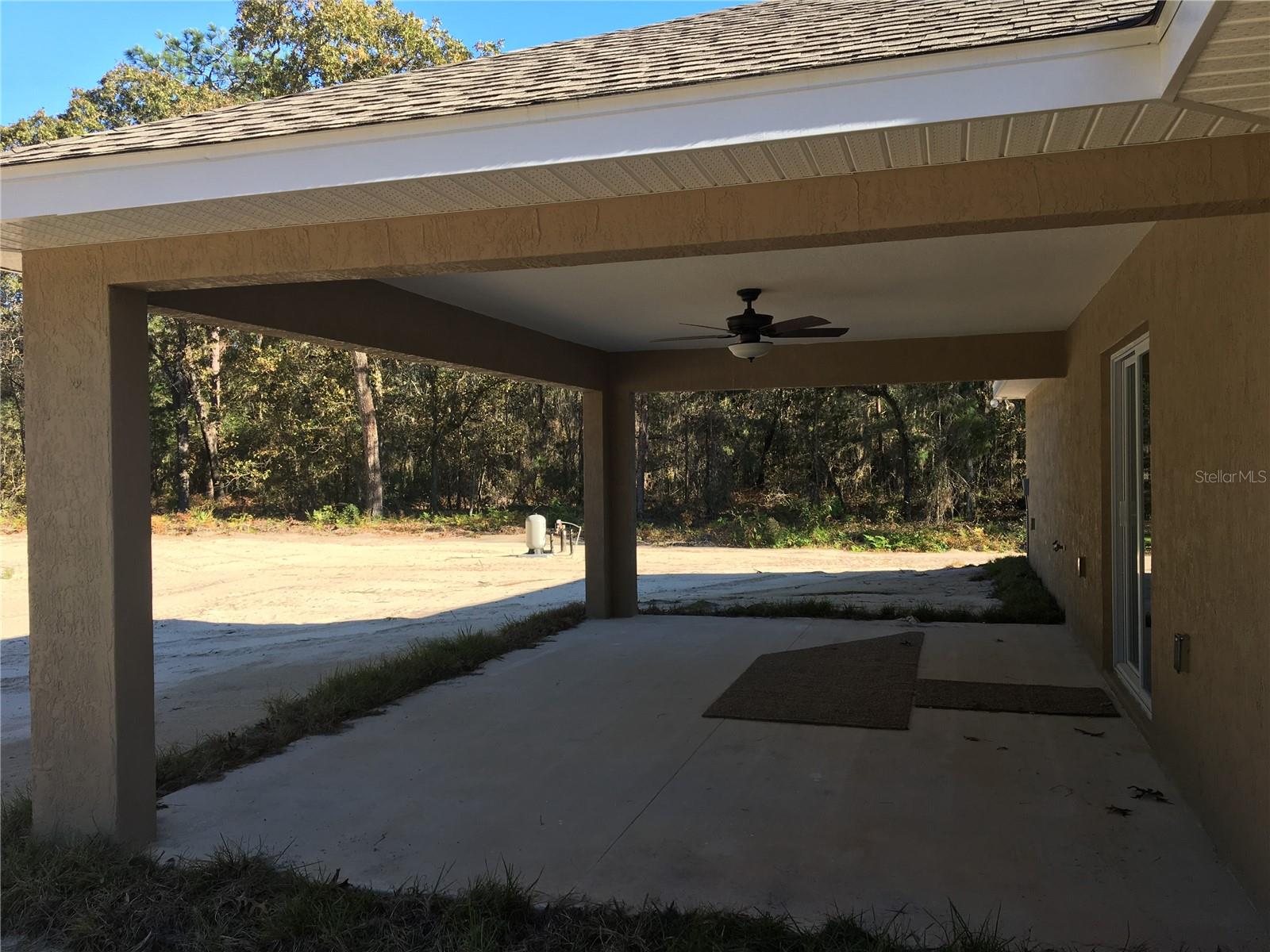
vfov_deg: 48.2
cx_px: 635
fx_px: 1064
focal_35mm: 29
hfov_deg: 61.7
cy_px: 476
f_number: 2.2
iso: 25
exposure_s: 1/386
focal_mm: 4.15
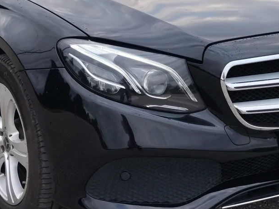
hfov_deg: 26.0
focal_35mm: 75
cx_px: 136
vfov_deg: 19.6
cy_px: 82
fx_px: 605
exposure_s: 1/199
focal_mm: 5.56
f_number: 1.8
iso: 100
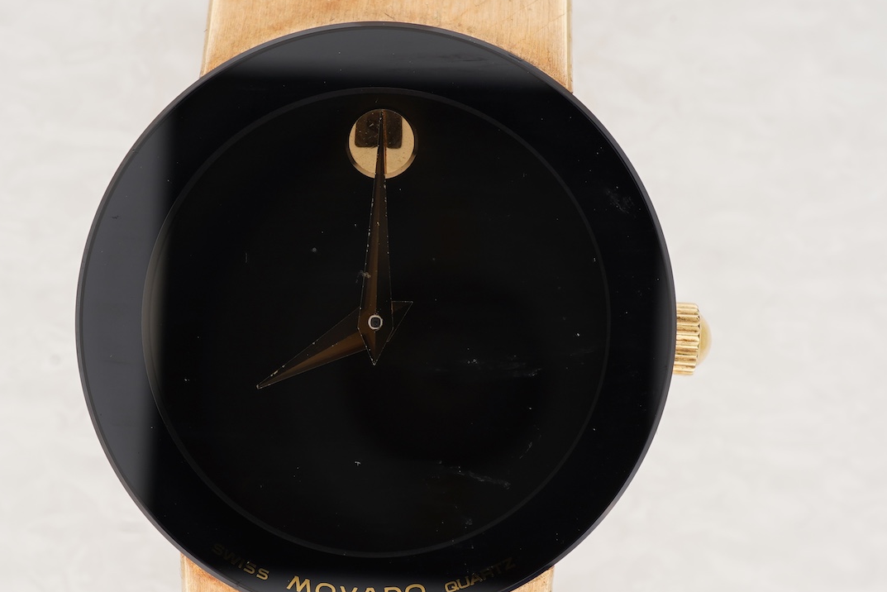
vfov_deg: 20.6
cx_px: 403
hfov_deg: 30.5
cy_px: 357
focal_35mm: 66
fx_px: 1627
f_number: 22
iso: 160
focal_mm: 30
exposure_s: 1/160
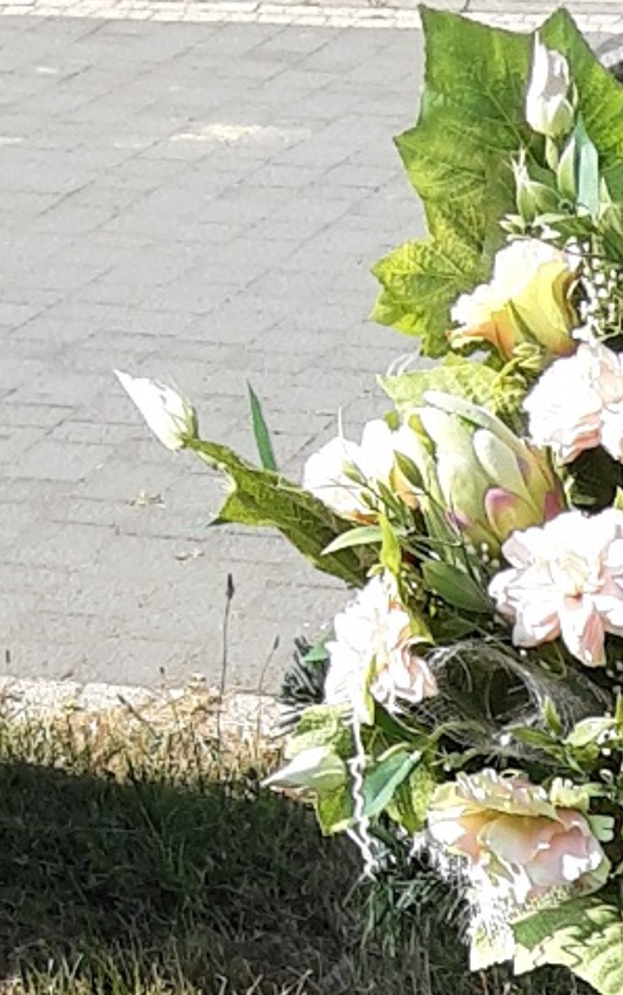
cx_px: 1104
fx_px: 3310
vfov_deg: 14.8
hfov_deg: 10.2
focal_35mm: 122
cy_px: 1831
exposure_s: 1/769
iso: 40
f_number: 1.9
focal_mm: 2.9
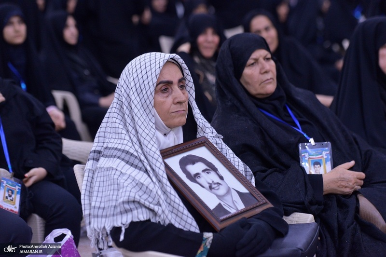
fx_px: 1179
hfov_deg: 18.6
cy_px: 128
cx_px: 193
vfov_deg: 12.4
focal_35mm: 110
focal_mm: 110
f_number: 3.5
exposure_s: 1/100
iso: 3200
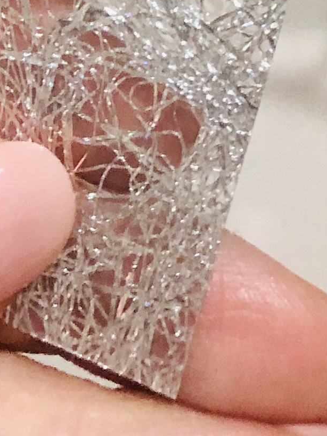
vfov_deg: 11.9
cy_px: -561
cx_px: 146
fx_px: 1737
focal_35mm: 138
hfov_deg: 10.8
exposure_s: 1/15
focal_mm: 3.99
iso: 80
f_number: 1.8
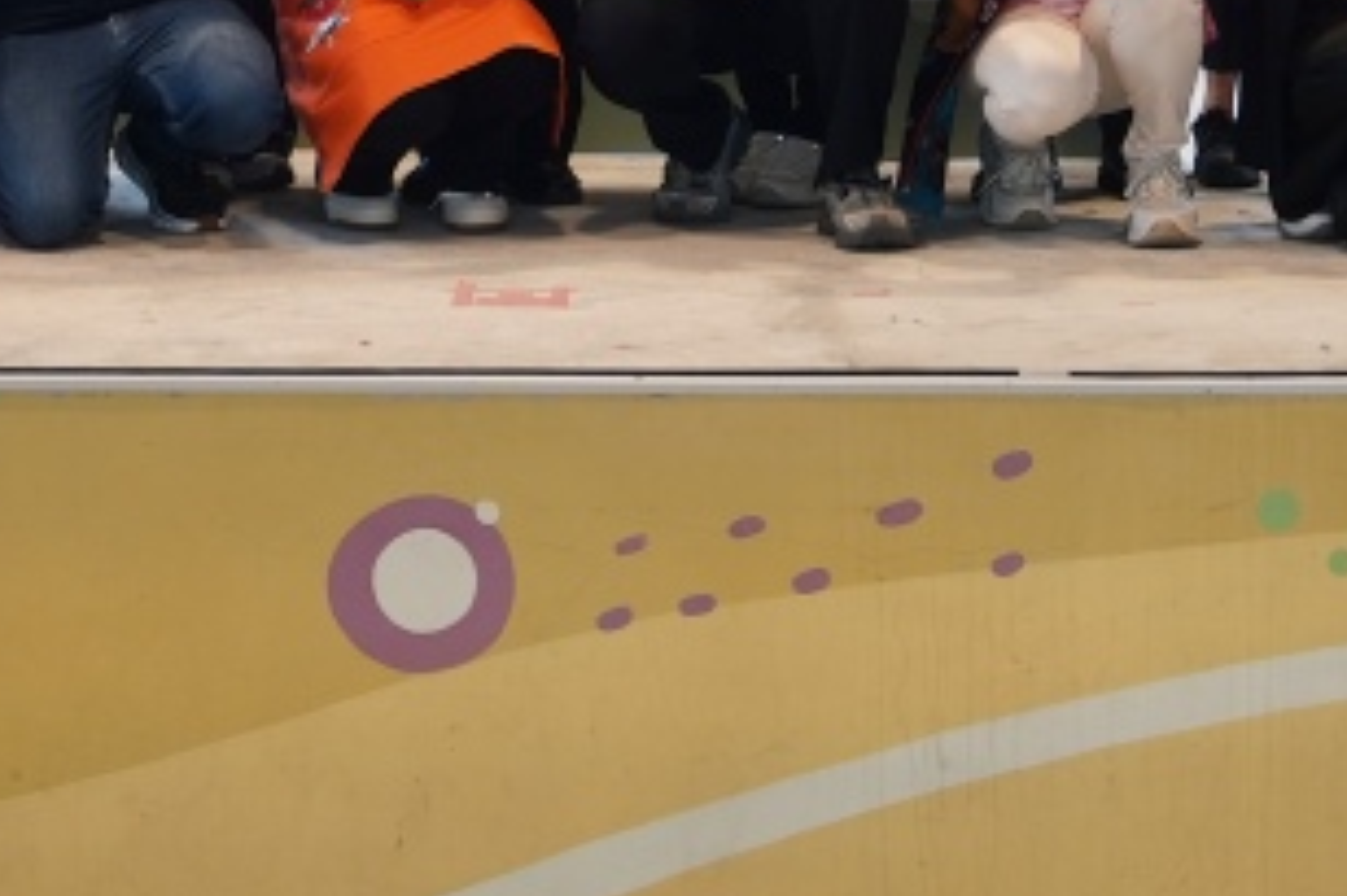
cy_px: -553
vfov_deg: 10.1
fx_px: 4861
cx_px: 437
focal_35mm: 130
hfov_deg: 15.7
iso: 250
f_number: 2.8
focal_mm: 40
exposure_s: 1/100
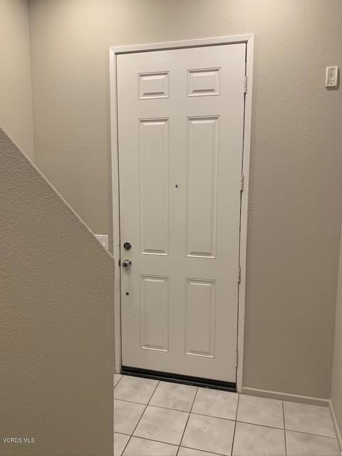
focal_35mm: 26
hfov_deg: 53.1
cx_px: 171
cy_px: 228
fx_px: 343
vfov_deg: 67.3
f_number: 1.8
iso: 80
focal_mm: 4.25
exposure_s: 1/60
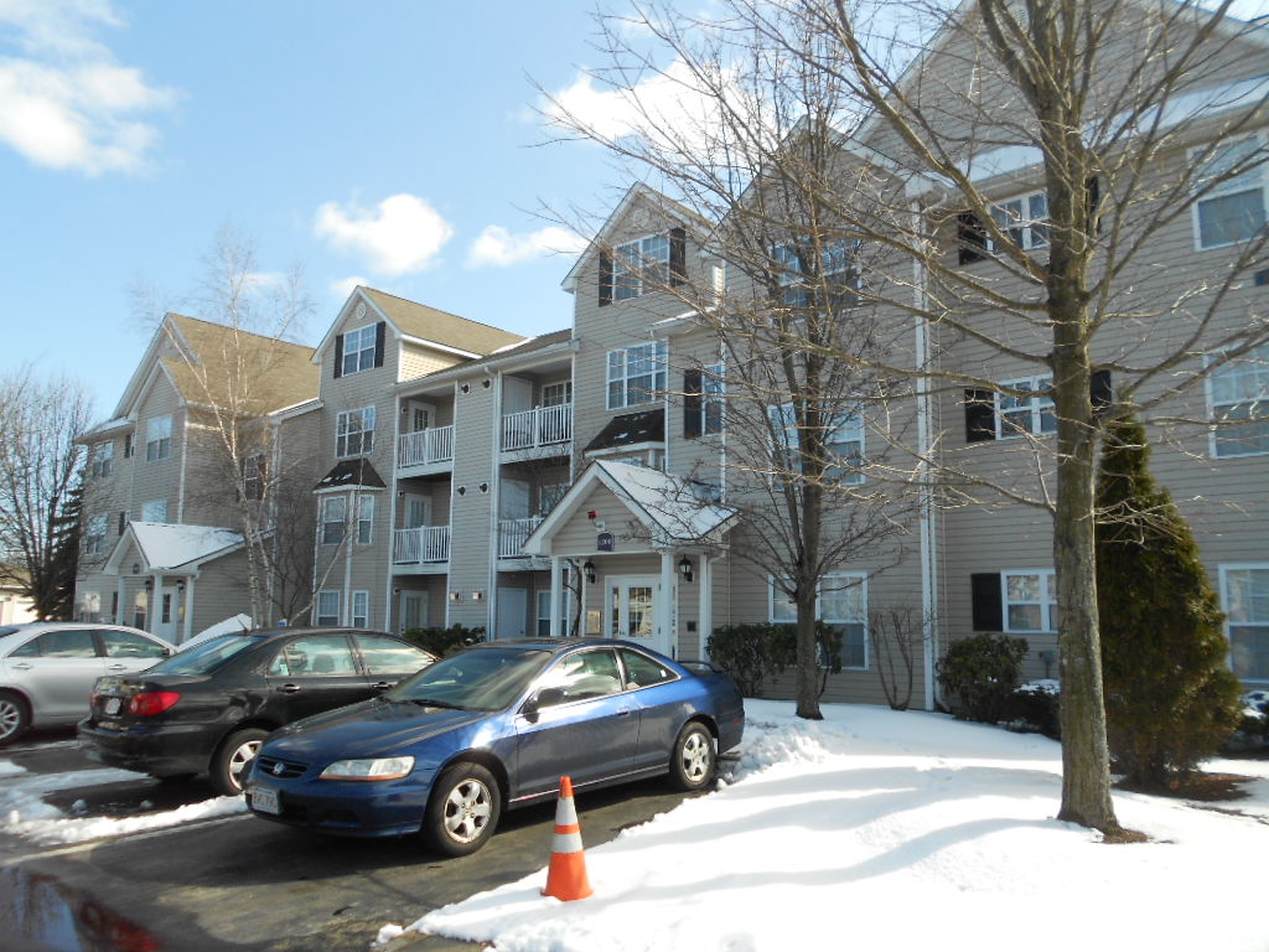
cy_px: 476
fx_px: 953
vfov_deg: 53.1
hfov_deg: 67.3
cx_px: 634
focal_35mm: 26
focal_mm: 4.6
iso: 80
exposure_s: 1/500
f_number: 3.2
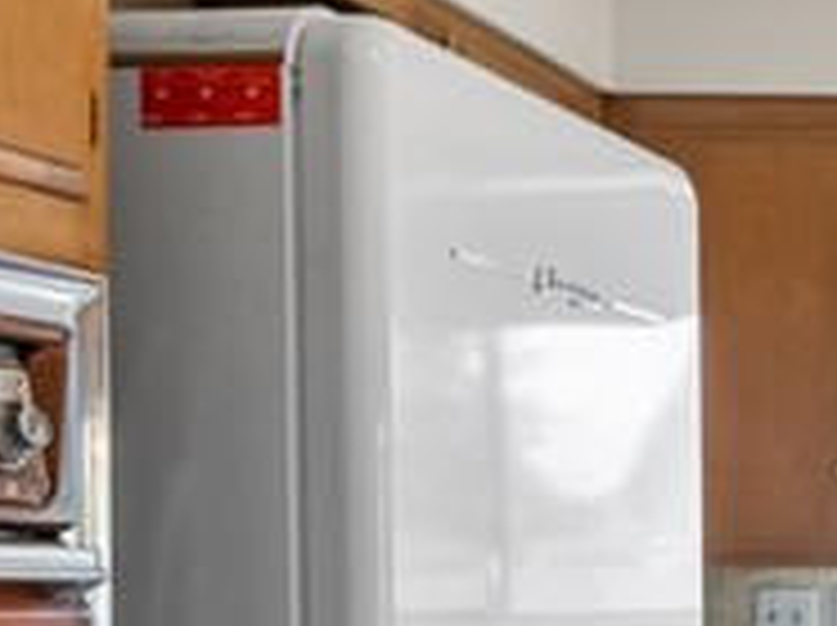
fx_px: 1666
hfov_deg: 21.1
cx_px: 1422
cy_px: 556
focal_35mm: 69
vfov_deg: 20.8
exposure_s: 1.6
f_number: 9
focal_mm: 13
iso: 100
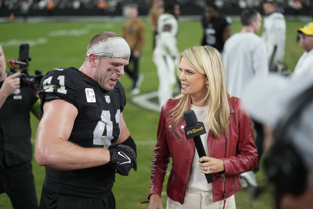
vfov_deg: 15.9
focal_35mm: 86
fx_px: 748
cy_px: 104
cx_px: 156
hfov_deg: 23.6
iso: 3200
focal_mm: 86
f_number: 2.8
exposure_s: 1/2500
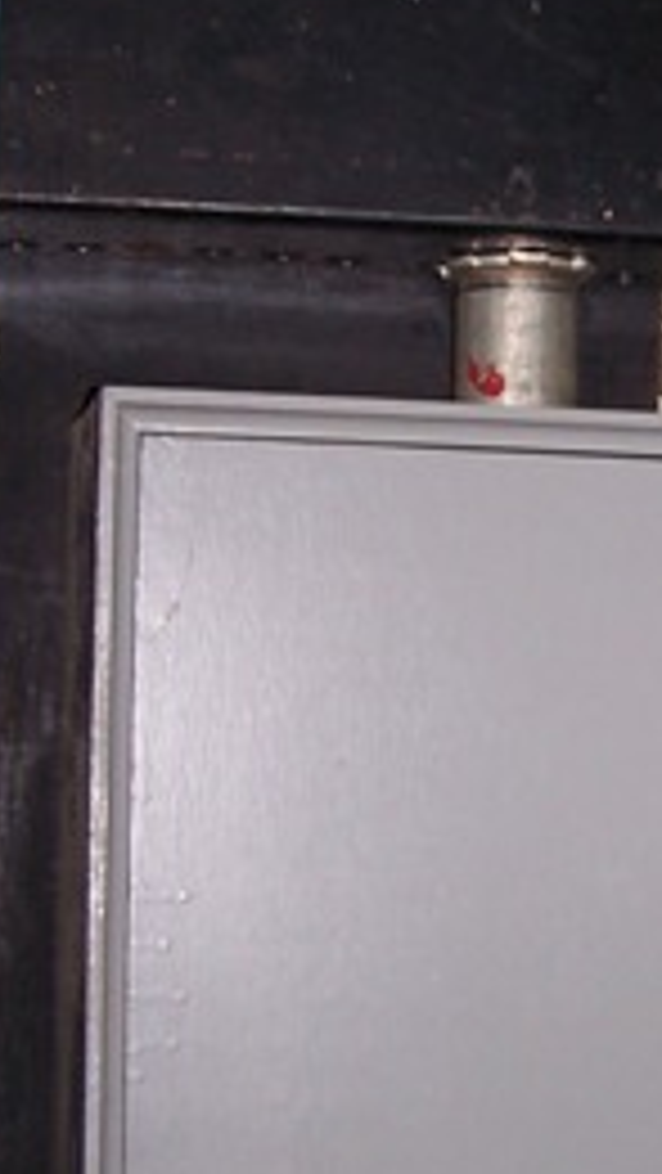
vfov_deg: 22.4
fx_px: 2962
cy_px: 639
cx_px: 689
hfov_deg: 12.6
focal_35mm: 95
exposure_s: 1/60
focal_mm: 6.3
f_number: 2.8
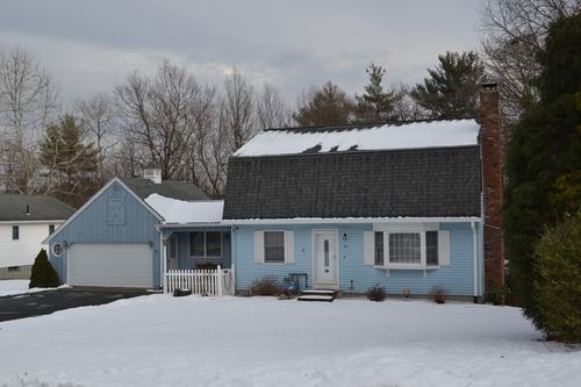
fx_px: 678
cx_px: 290
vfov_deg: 31.9
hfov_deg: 46.4
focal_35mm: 42
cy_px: 194
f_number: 7.1
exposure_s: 1/200
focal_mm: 28
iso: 100
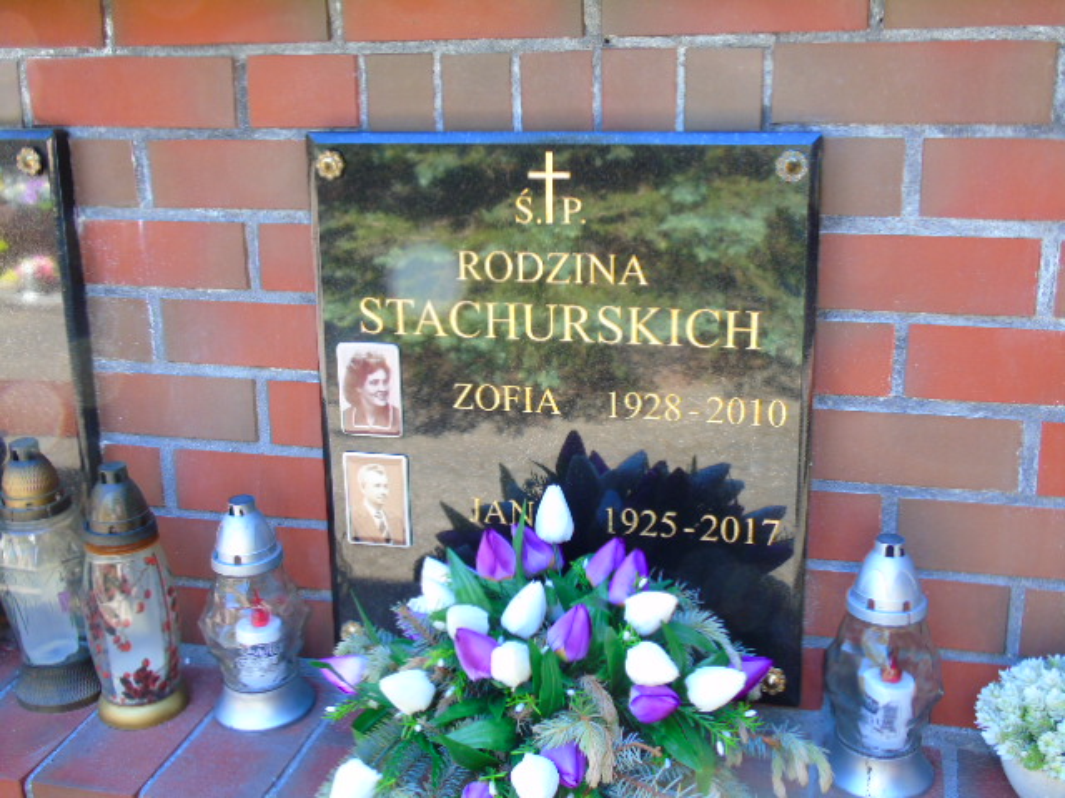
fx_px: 1231
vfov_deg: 36.0
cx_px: 532
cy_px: 399
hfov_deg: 46.8
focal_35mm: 40
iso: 100
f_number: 3.9
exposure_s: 1/30
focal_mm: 7.1
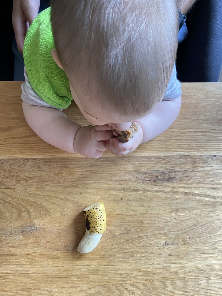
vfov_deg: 67.3
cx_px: 111
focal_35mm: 26
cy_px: 148
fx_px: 222
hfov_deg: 53.1
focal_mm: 4.25
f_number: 1.8
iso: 125
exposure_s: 1/96
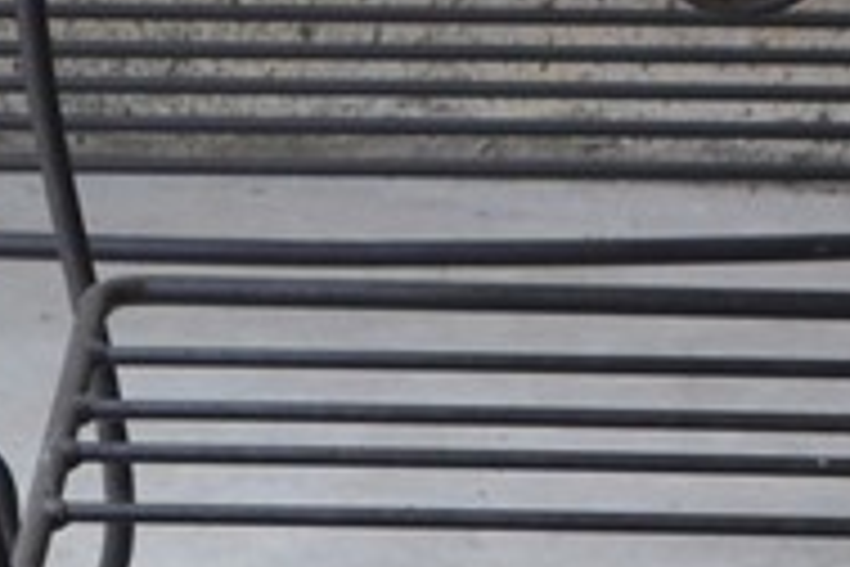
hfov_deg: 5.4
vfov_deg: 3.6
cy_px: -227
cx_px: 1246
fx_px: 8995
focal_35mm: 381
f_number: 8
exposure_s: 1/60
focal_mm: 48
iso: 640
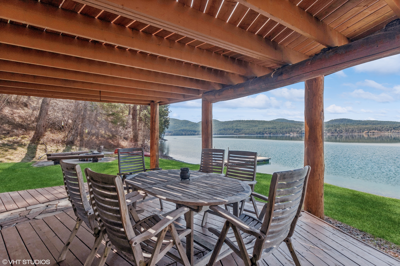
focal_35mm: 15
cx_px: 200
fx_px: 167
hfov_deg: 100.4
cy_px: 133
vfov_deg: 77.3
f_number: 6.3
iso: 200
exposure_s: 1/400
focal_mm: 10
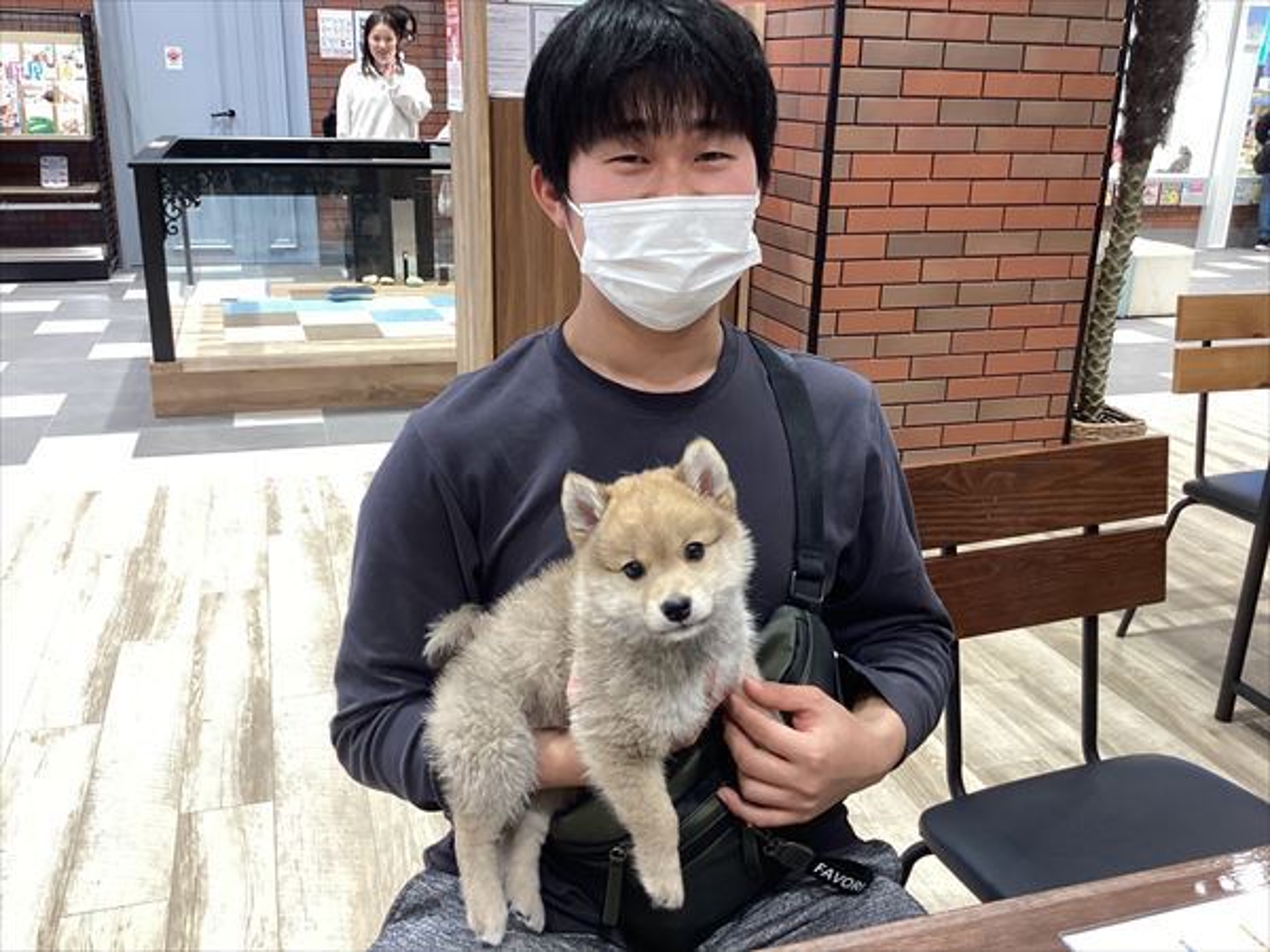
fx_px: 1137
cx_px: 635
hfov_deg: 58.4
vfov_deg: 45.4
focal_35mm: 31
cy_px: 476
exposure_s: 1/60
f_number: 2.4
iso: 125
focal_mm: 3.3
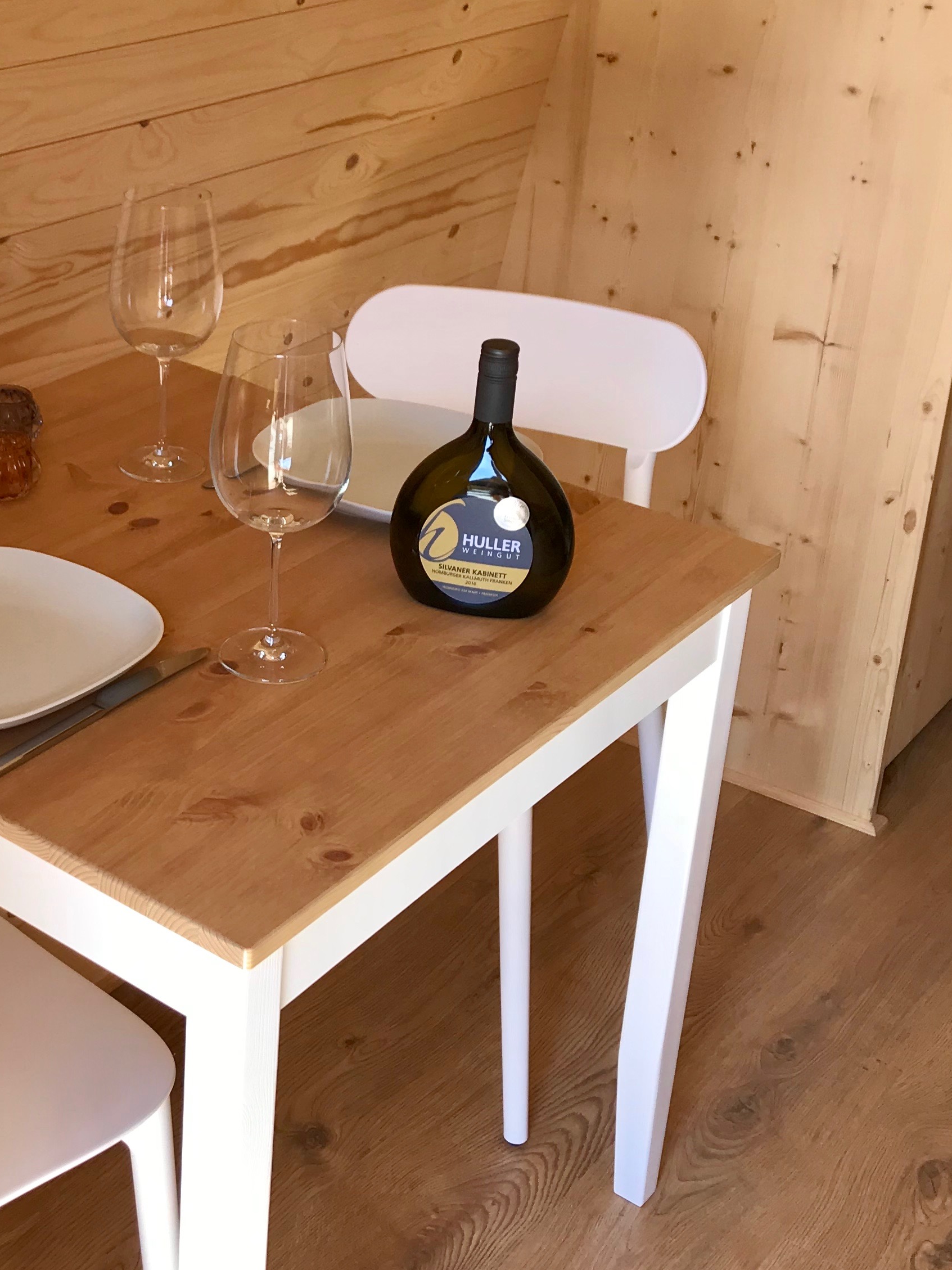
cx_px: 188
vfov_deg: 38.0
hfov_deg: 28.5
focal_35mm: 50
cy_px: 510
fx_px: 1834
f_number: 1.8
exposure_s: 1/108
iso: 20
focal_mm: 3.99
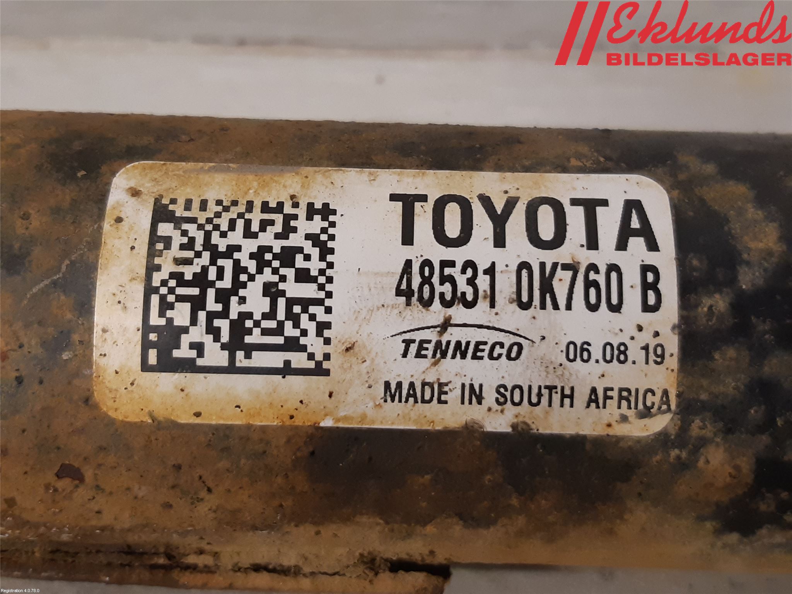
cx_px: 396
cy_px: 297
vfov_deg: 53.1
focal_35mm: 26
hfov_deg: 67.3
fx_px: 595
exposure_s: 1/50
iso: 200
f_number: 1.7
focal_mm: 3.93
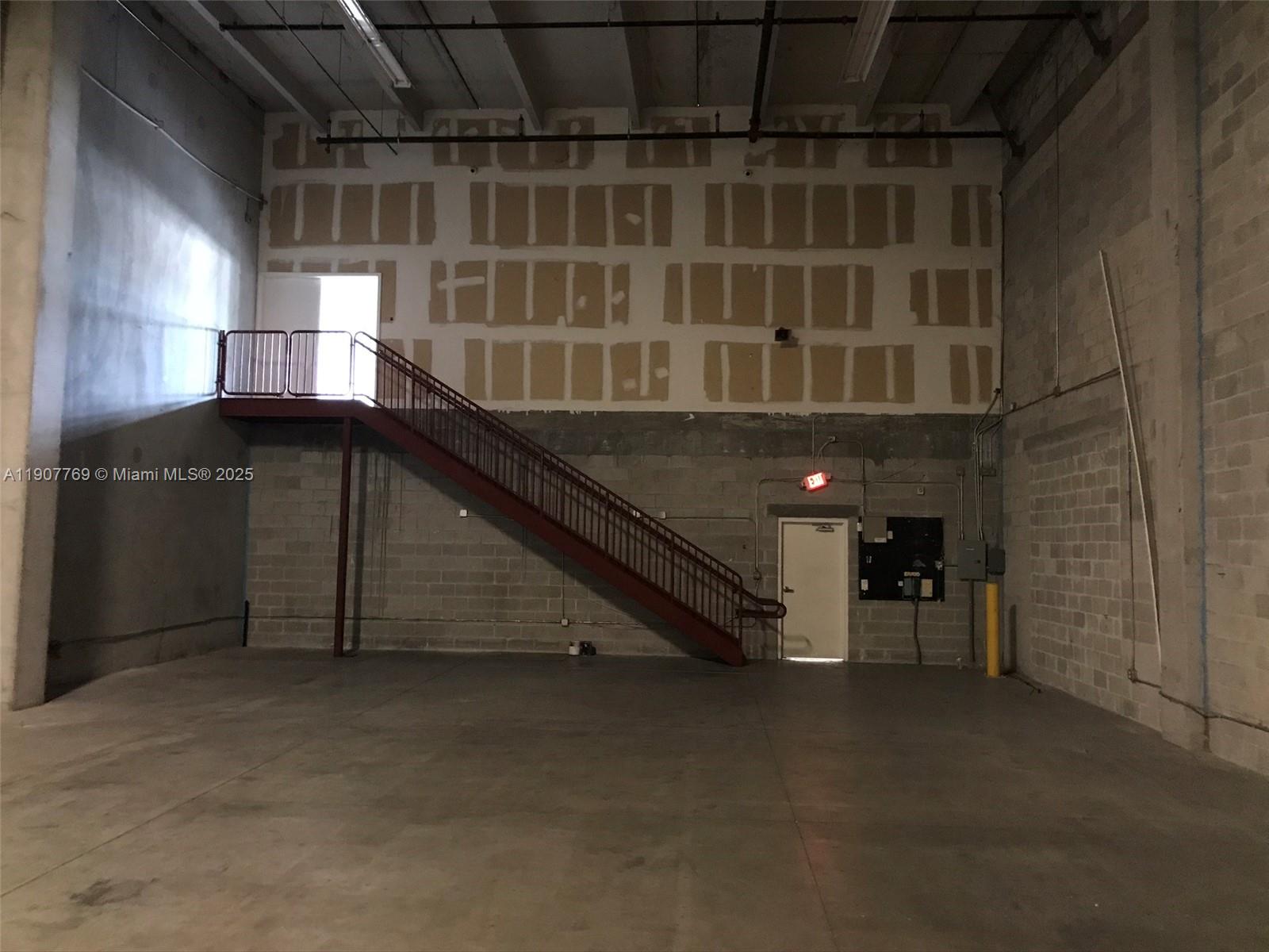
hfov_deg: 63.4
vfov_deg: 49.7
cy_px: 476
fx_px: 1026
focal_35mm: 28
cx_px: 634
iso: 100
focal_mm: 3.99
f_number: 1.8
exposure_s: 1/4
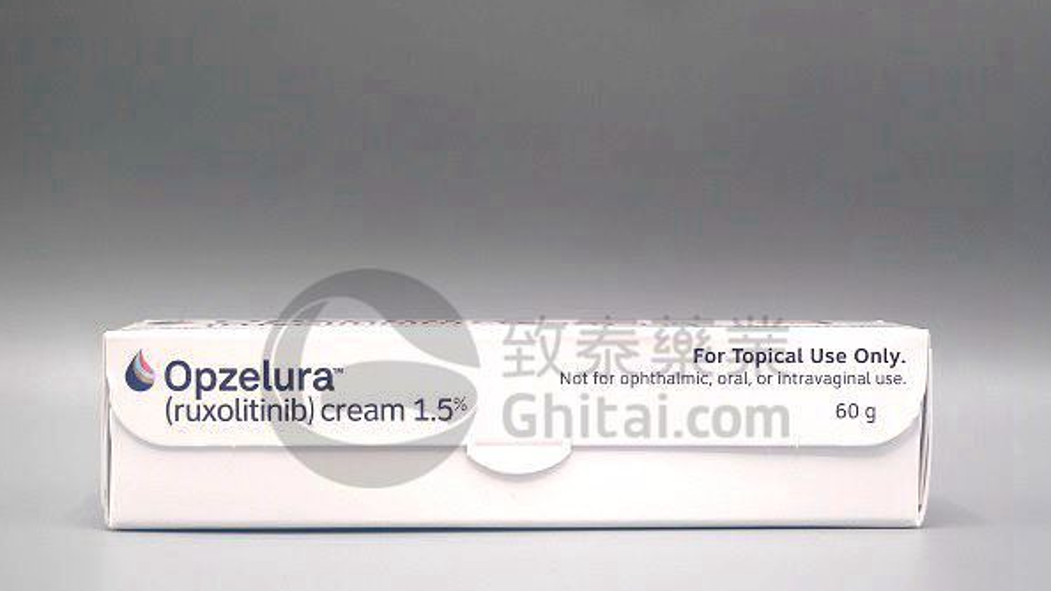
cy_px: 379
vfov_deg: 18.2
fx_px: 1839
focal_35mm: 66
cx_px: 526
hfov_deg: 31.9
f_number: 2.8
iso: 80
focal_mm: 12.8
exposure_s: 1/160
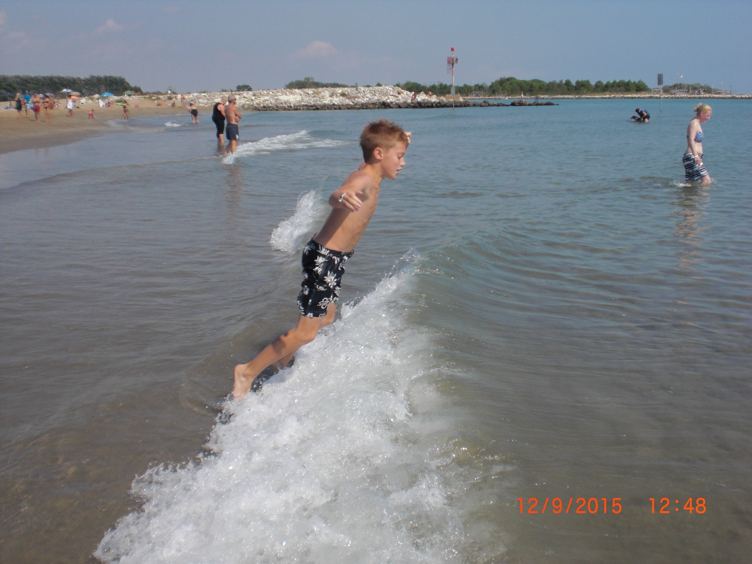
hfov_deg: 49.0
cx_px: 376
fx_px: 826
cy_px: 282
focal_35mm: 38
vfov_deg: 37.7
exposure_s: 1/1600
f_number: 5.6
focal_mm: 6.3
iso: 64
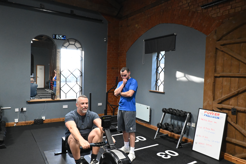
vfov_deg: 46.8
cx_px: 123
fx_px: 190
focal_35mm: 28
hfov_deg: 65.9
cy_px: 82
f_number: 7.1
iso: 6400
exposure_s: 1/200
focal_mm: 18.5
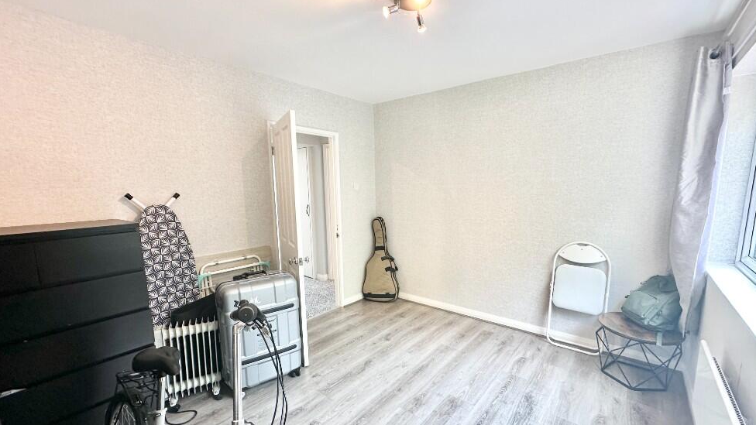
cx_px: 394
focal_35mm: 16
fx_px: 321
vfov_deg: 67.0
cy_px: 231
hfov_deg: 99.3
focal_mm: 2.22
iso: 125
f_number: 2.2
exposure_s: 1/100
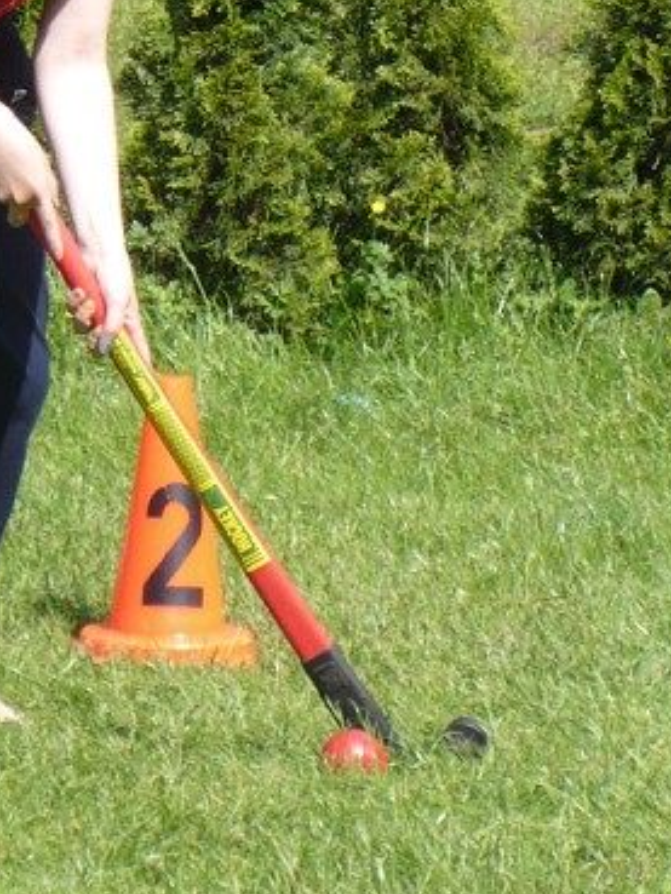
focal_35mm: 361
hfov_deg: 4.1
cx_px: 126
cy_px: 269
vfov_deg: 5.5
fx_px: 9325
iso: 100
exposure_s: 1/500
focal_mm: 18.3
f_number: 3.6
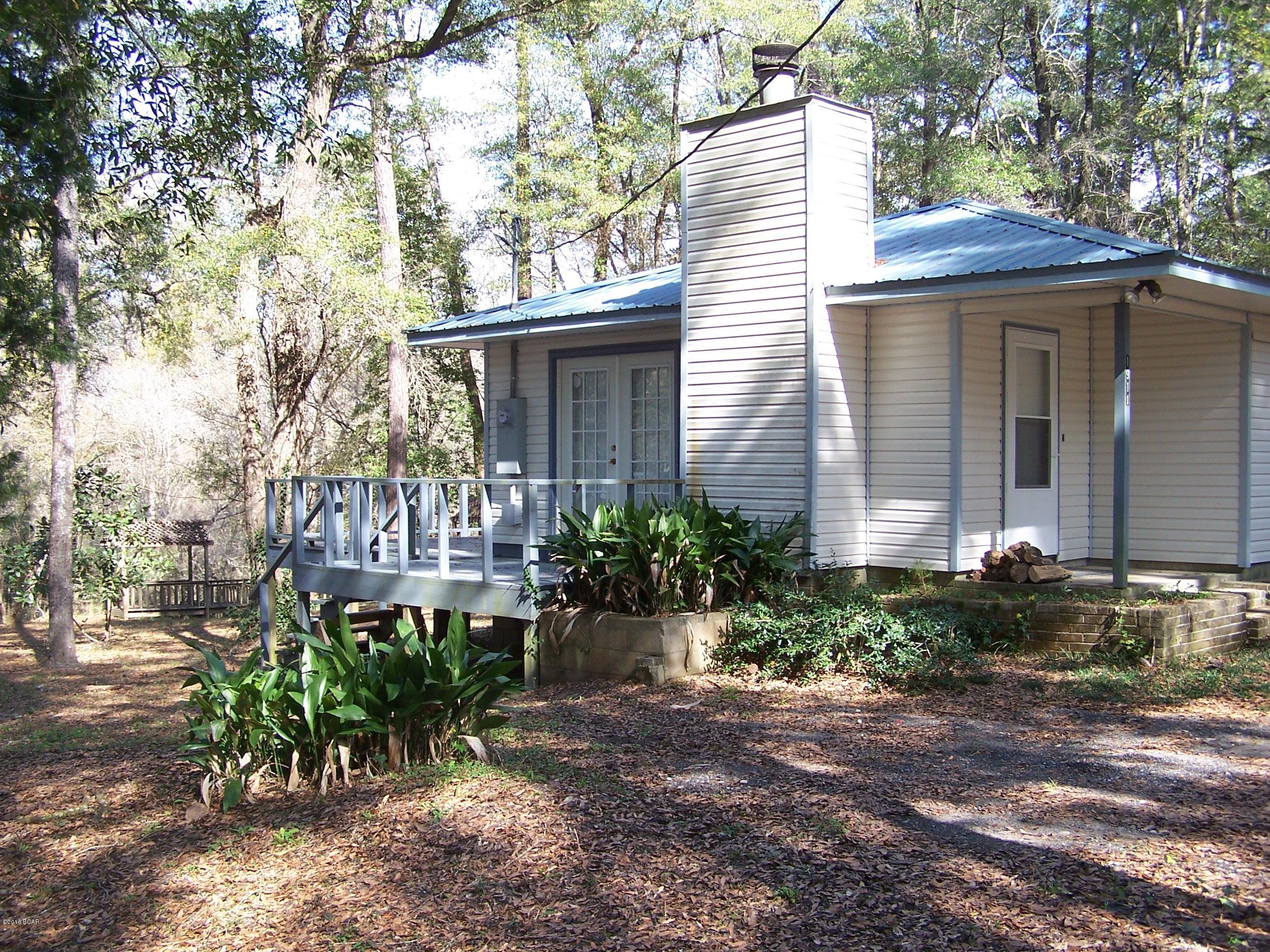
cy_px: 476
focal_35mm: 38
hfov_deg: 49.0
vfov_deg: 37.7
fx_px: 1394
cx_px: 635
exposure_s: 1/160
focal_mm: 6.3
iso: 80
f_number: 2.8
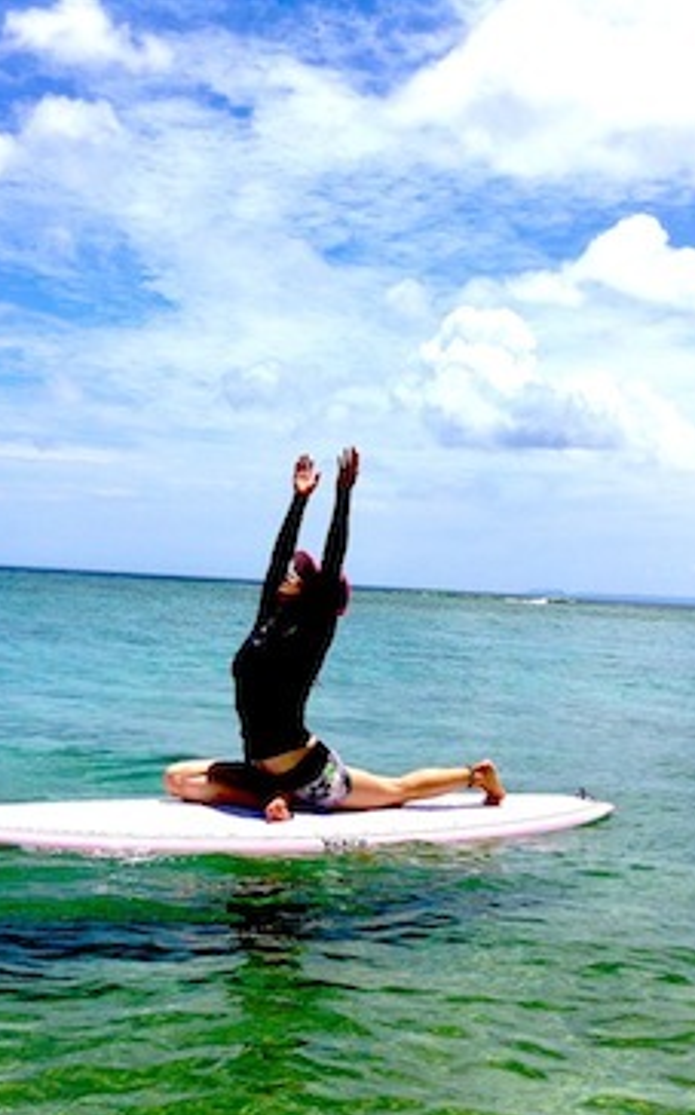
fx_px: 1457
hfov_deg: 26.8
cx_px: 285
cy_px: 568
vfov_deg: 41.9
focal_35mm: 48
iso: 32
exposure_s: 1/2519
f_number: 2.4
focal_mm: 3.3
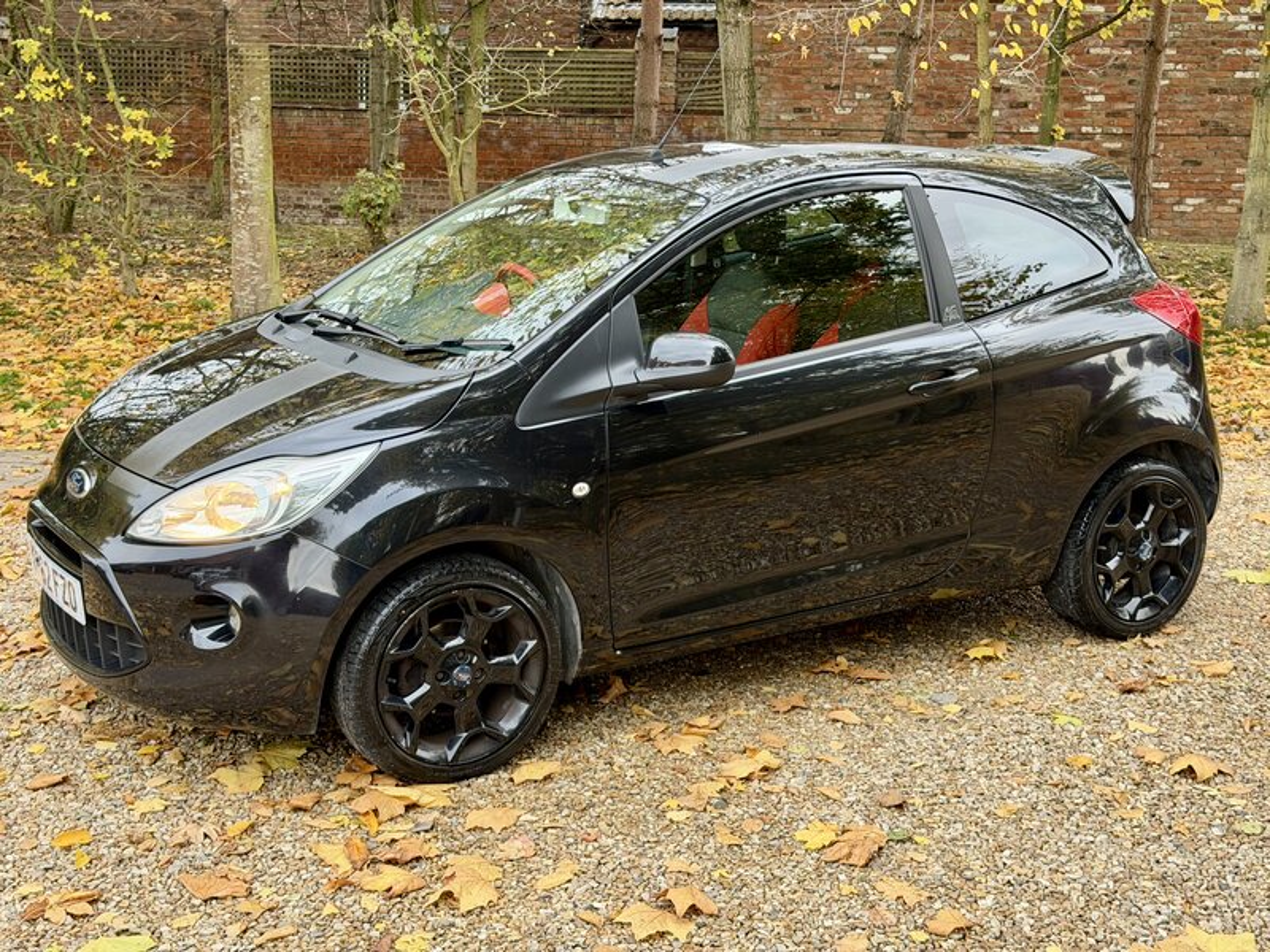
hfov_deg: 39.7
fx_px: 1761
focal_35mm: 48
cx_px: 635
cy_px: 476
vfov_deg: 30.3
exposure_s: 1/73
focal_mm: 6.76
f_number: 1.78
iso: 100
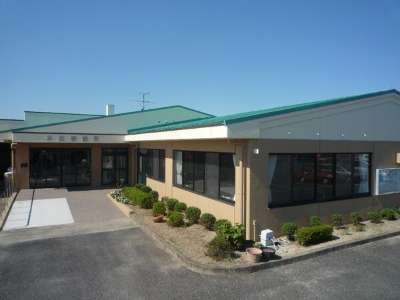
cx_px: 200
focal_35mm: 25
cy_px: 150
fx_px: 289
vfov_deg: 54.9
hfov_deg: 69.4
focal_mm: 4.4
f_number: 5
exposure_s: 1/640
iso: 100
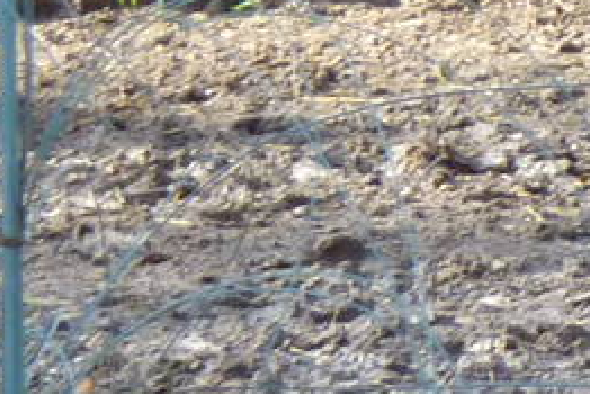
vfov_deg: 1.0
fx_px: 21841
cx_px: 1680
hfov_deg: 1.5
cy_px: -626
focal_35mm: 1332
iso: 200
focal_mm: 34.4
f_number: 4.6
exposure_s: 1/80
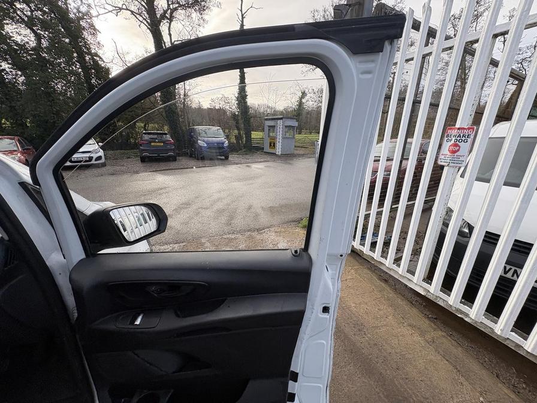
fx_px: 217
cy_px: 202
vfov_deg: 85.7
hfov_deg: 102.1
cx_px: 268
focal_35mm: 14
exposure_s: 1/438
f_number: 2.2
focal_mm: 2.22
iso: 40
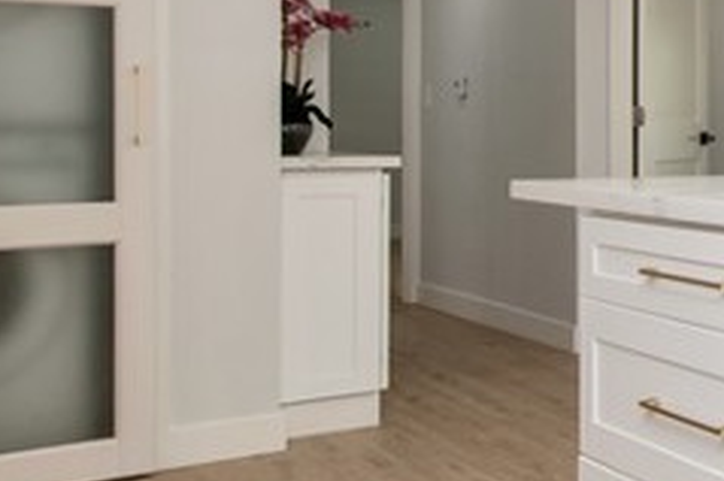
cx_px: 1187
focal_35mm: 60
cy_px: 116
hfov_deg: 23.5
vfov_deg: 22.4
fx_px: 1206
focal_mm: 14
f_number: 5
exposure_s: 1/100
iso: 200
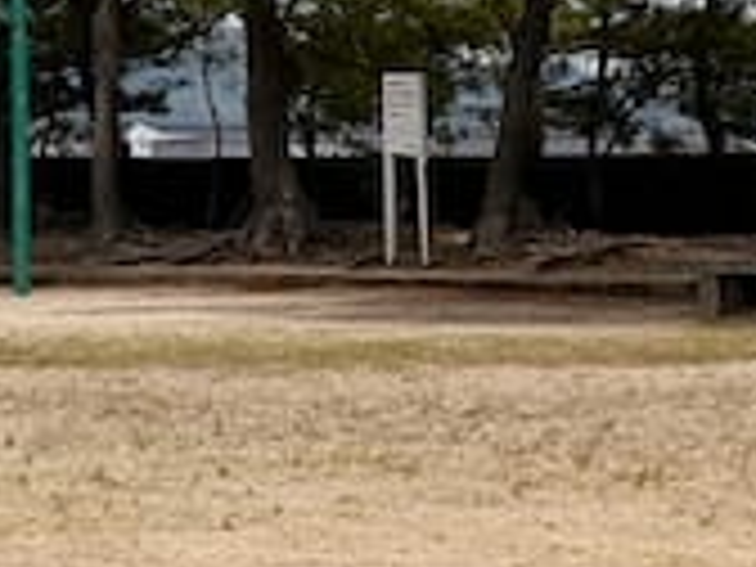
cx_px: -176
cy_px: 425
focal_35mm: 229
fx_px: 5001
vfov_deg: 6.5
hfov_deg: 8.5
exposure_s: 1/840
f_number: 2.8
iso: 32
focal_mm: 9
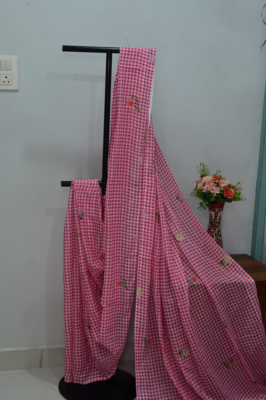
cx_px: 133
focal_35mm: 51
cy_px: 200
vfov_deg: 38.9
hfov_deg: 26.5
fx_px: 565
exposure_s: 1/50
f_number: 5.6
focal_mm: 34
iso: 450
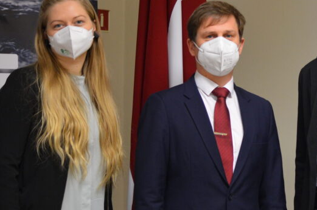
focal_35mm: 171
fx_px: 1504
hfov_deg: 12.0
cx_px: 272
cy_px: 101
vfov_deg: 8.0
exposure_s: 1/60
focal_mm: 58
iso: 900
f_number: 4.2
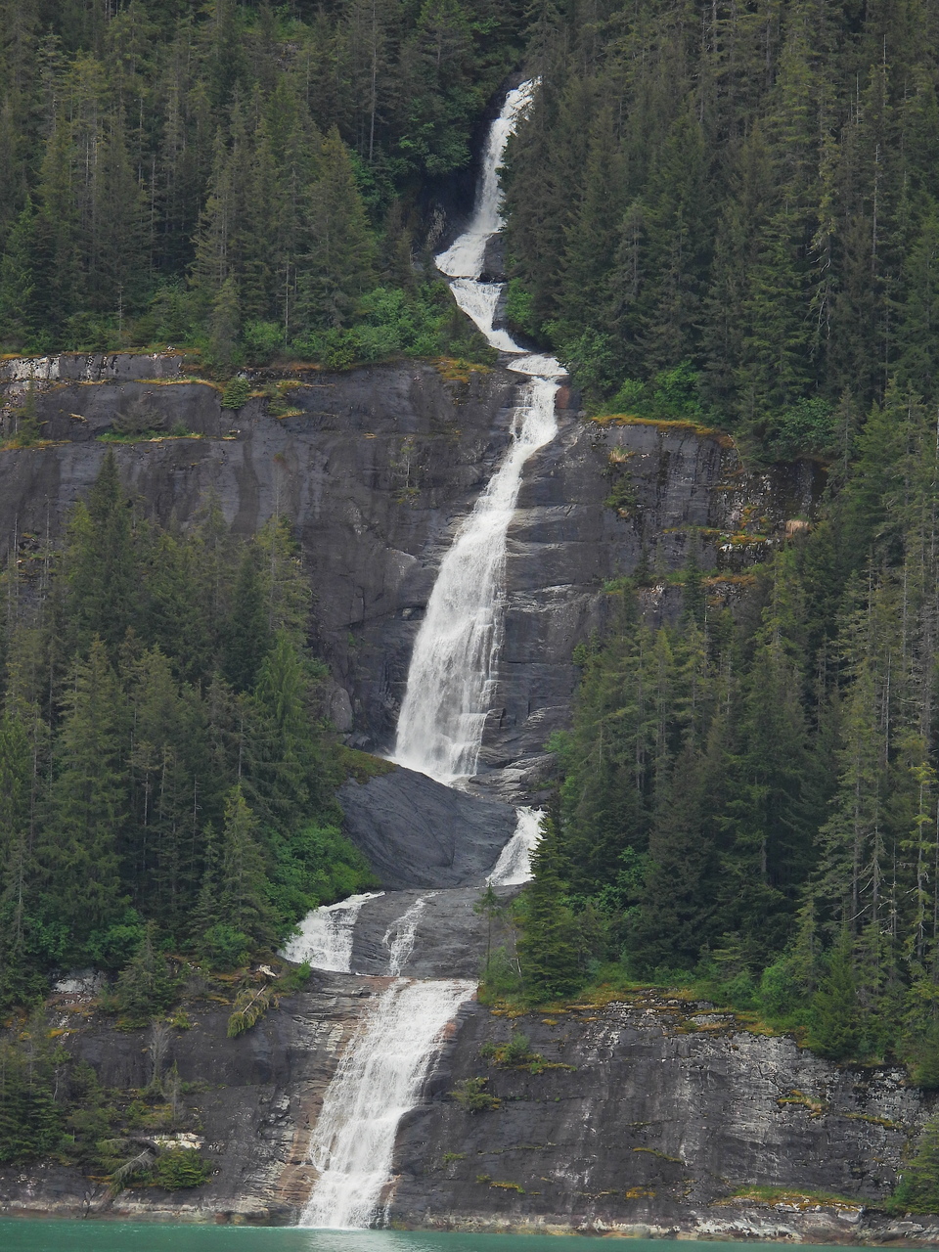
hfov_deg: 4.6
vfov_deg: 6.2
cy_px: 626
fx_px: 11574
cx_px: 470
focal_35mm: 320
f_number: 5
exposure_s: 1/200
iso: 100
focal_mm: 57.1
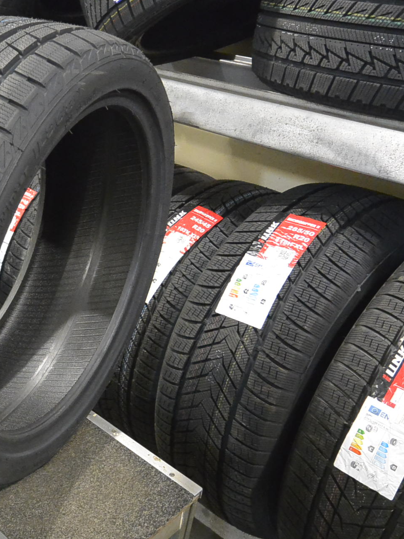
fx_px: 654
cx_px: 32
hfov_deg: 32.4
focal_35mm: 42
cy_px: 270
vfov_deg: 44.8
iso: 3200
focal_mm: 11
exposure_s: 1/40
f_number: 3.5
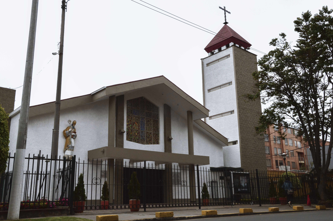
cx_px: 166
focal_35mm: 36
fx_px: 333
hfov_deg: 53.2
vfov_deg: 36.8
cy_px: 110
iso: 900
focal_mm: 24
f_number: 16
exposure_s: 1/160
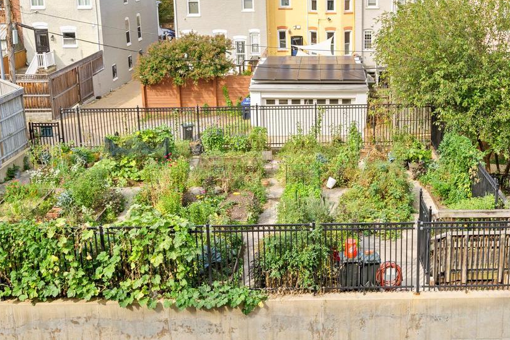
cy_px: 90
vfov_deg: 31.4
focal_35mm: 42
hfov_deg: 45.8
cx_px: 330
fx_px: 595
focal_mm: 24
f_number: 9
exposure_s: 1/40
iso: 200
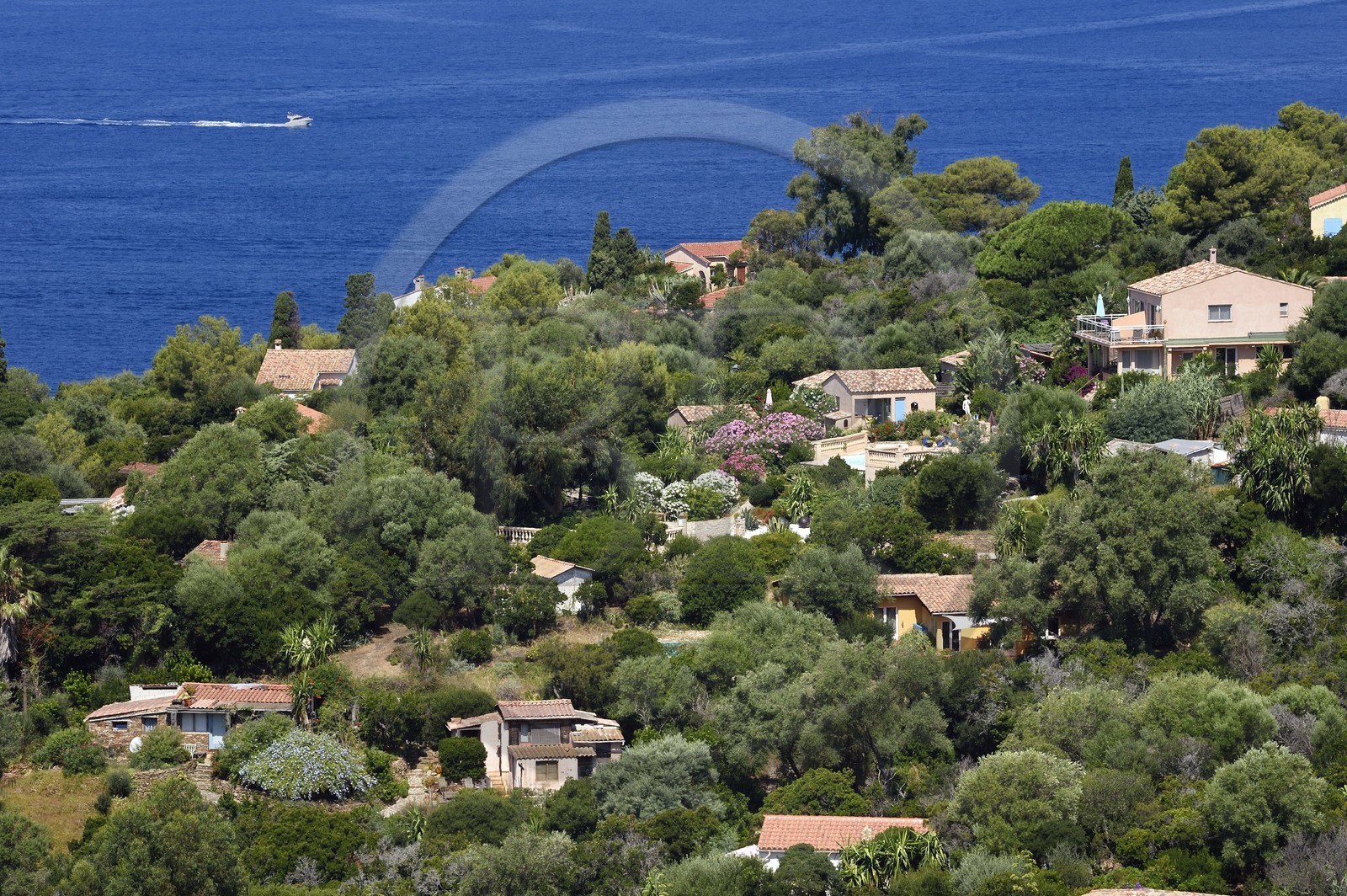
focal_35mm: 185
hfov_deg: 11.1
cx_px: 674
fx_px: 6916
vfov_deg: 7.4
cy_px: 448
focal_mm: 185
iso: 200
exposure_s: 1/250
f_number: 13
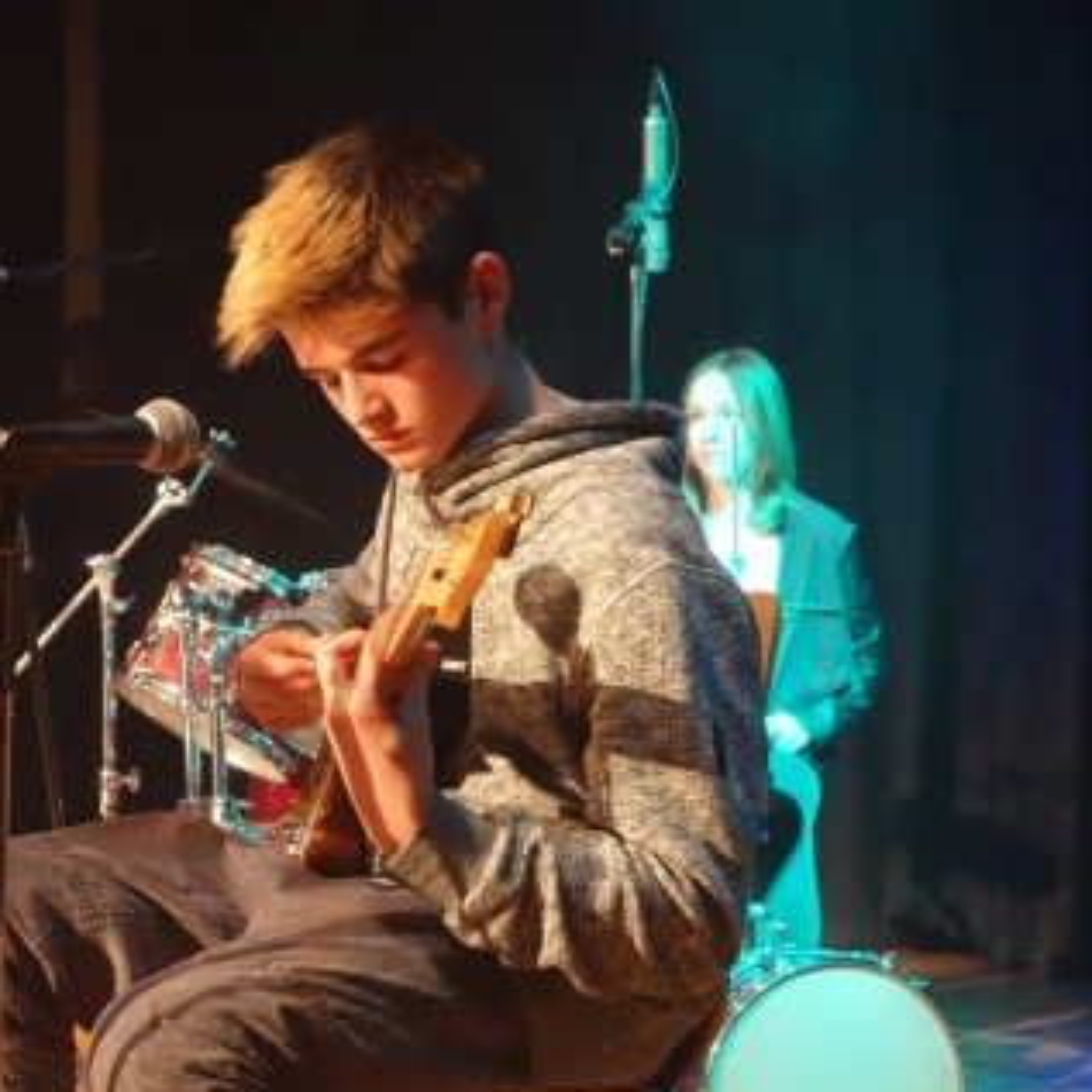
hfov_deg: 24.0
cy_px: 661
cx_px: 548
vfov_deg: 23.9
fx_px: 2570
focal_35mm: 72
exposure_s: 1/100
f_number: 3.5
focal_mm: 20.85
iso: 3200
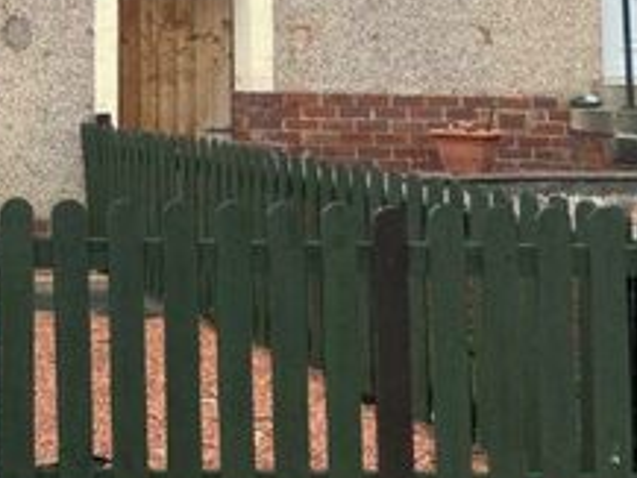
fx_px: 1547
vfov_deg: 16.9
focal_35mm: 84
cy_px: -75
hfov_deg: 20.4
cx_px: -285
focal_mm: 4.25
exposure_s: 1/1838
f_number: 1.8
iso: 32
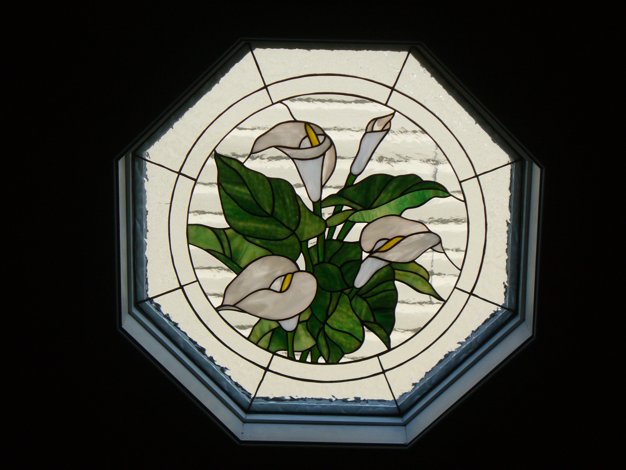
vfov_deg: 16.8
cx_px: 313
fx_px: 1591
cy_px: 235
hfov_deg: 22.3
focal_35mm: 88
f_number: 3.4
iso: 100
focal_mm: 14.5
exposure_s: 1/200
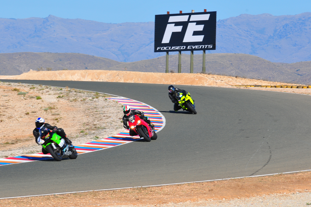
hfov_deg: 6.3
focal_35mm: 325
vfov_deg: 4.2
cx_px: 144
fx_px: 2804
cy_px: 103
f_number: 13
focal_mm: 200
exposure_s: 1/200
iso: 200
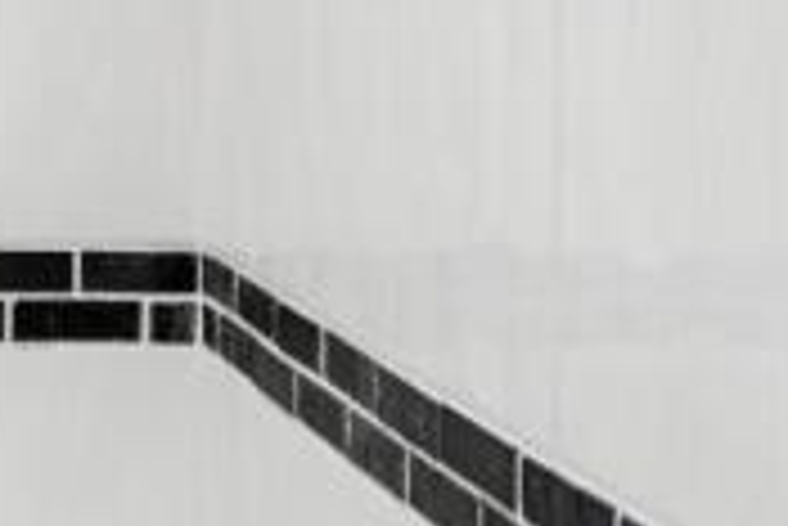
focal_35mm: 101
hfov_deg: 18.0
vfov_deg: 13.3
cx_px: -394
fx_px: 2213
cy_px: -70
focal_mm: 27
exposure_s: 1/100
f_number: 4
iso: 800
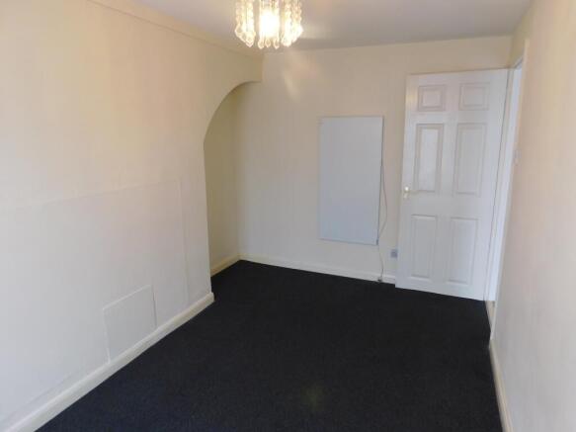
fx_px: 383
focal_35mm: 23
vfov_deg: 58.9
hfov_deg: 73.9
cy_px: 216
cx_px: 288
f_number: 3
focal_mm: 4
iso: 220
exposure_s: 1/30
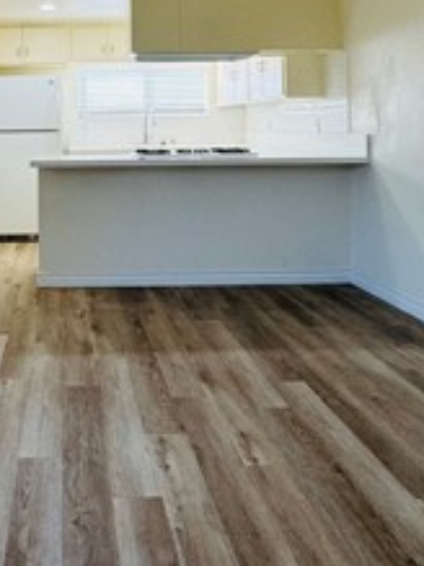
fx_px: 670
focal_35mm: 41
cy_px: 140
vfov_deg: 44.2
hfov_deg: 33.9
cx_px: 75
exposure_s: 1/120
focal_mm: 2.22
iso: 160
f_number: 2.2
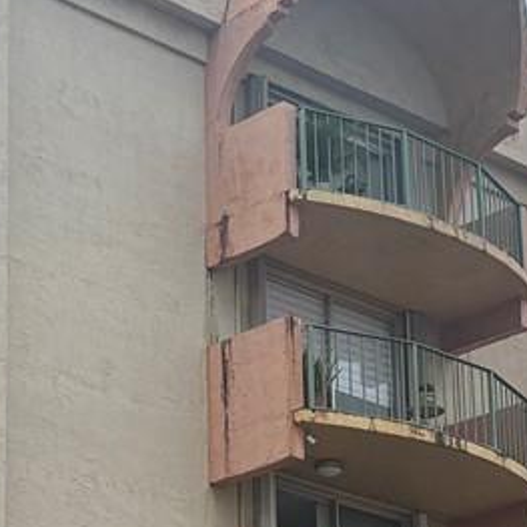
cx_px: 202
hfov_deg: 12.5
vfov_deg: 12.3
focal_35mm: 140
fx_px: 2411
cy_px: 509
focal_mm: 5.96
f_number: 1.6
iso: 50
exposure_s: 1/5348
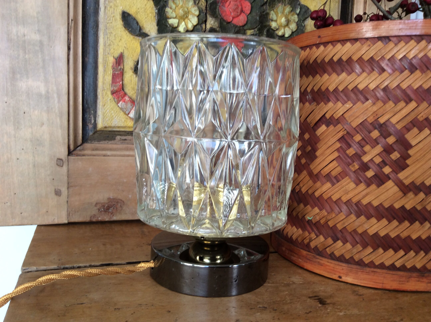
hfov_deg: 56.9
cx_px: 216
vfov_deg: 44.1
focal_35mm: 32
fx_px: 398
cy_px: 161
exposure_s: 1/33
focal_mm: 3.3
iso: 32
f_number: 2.4
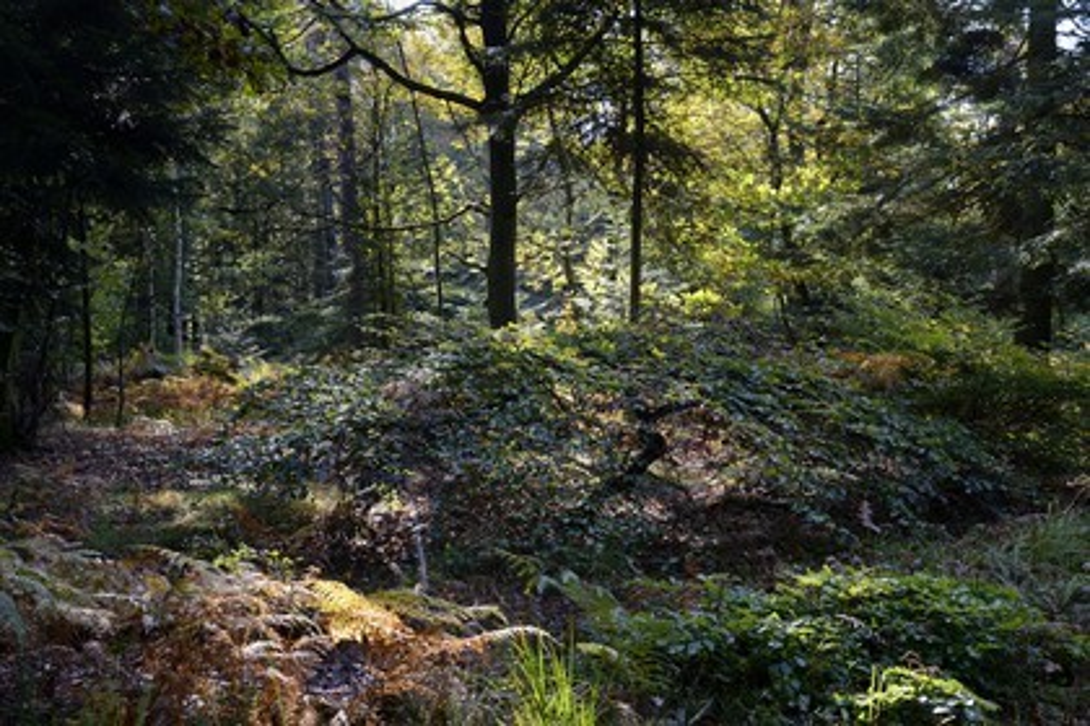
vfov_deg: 29.9
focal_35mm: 45
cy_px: 363
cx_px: 545
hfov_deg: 43.6
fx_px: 1362
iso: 800
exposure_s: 1/160
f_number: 9
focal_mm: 45
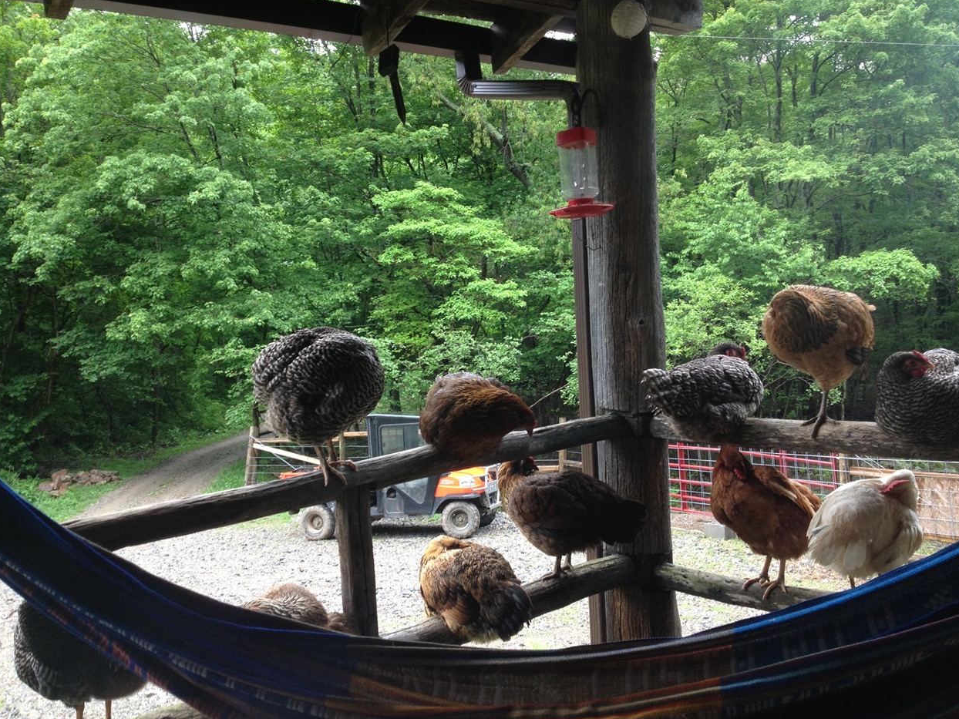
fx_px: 997
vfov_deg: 39.7
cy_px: 355
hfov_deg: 51.4
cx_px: 483
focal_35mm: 36
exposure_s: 1/120
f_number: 2.4
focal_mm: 4.28
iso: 80
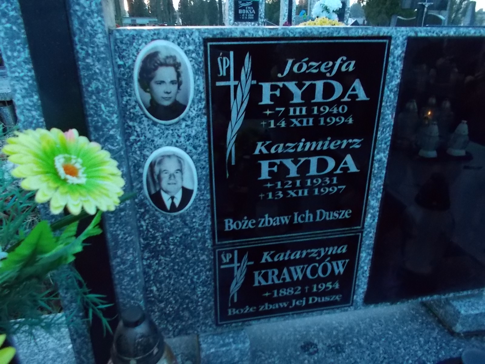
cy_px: 182
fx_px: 364
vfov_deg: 53.1
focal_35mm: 26
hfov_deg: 67.3
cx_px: 242
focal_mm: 4.6
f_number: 3.2
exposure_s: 1/25
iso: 400
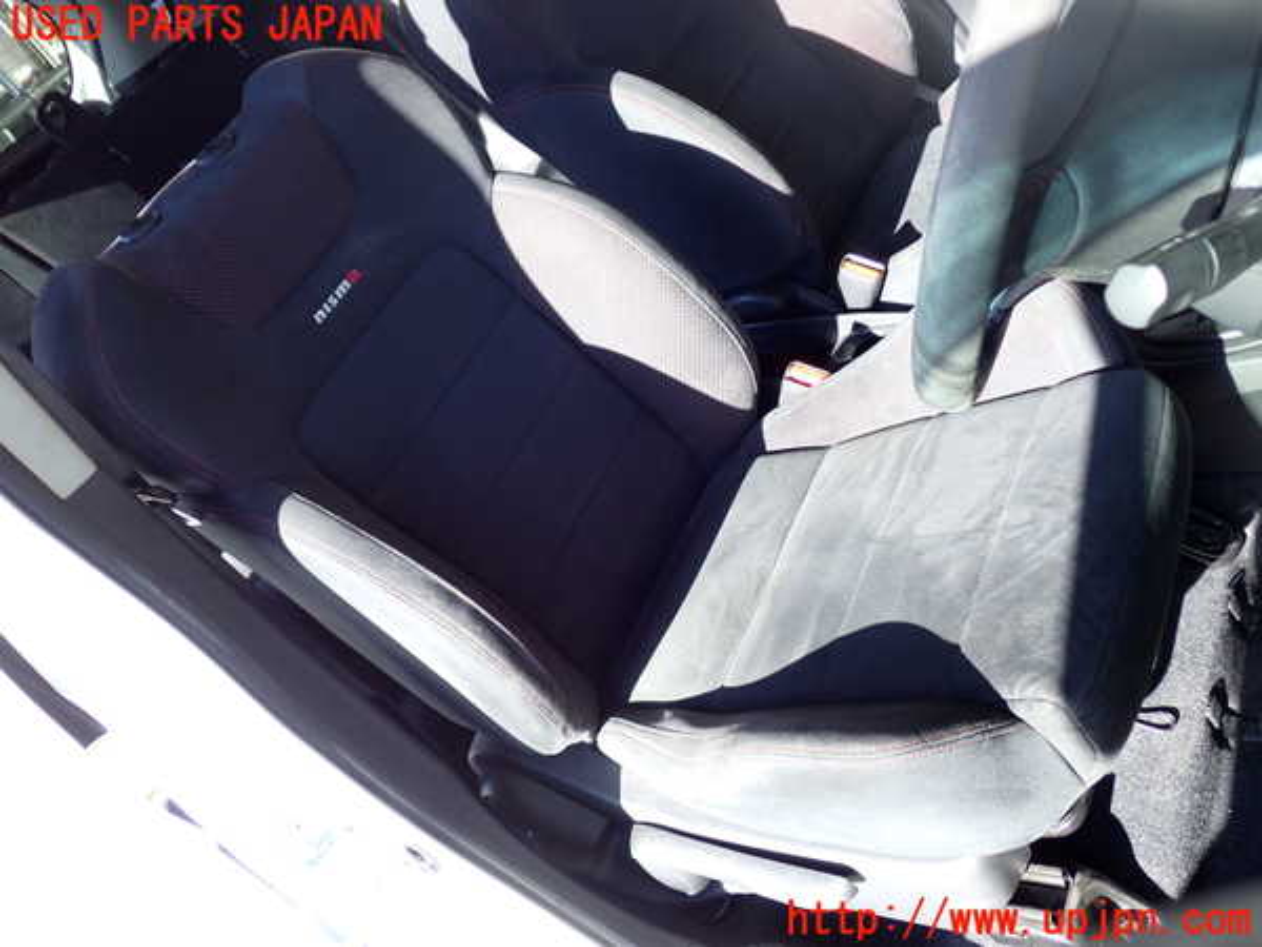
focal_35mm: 32
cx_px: 631
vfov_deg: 44.2
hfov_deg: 56.8
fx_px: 1167
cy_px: 474
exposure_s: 1/125
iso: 100
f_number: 2.4
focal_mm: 5.79
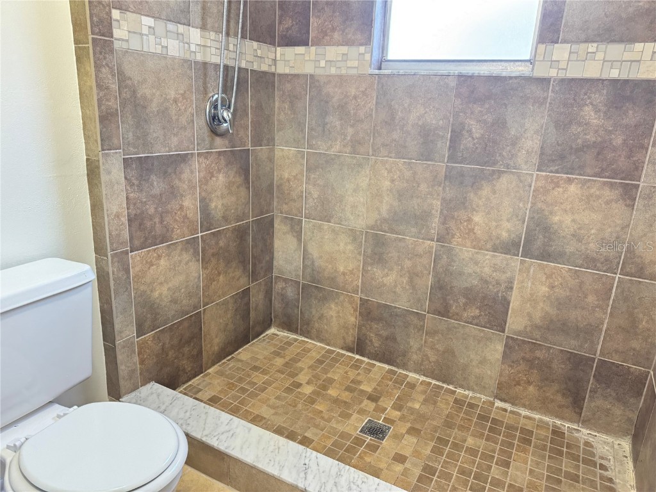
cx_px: 328
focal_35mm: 24
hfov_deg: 71.6
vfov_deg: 56.8
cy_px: 246
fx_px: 455
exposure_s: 1/60
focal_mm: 6.76
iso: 500
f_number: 1.78
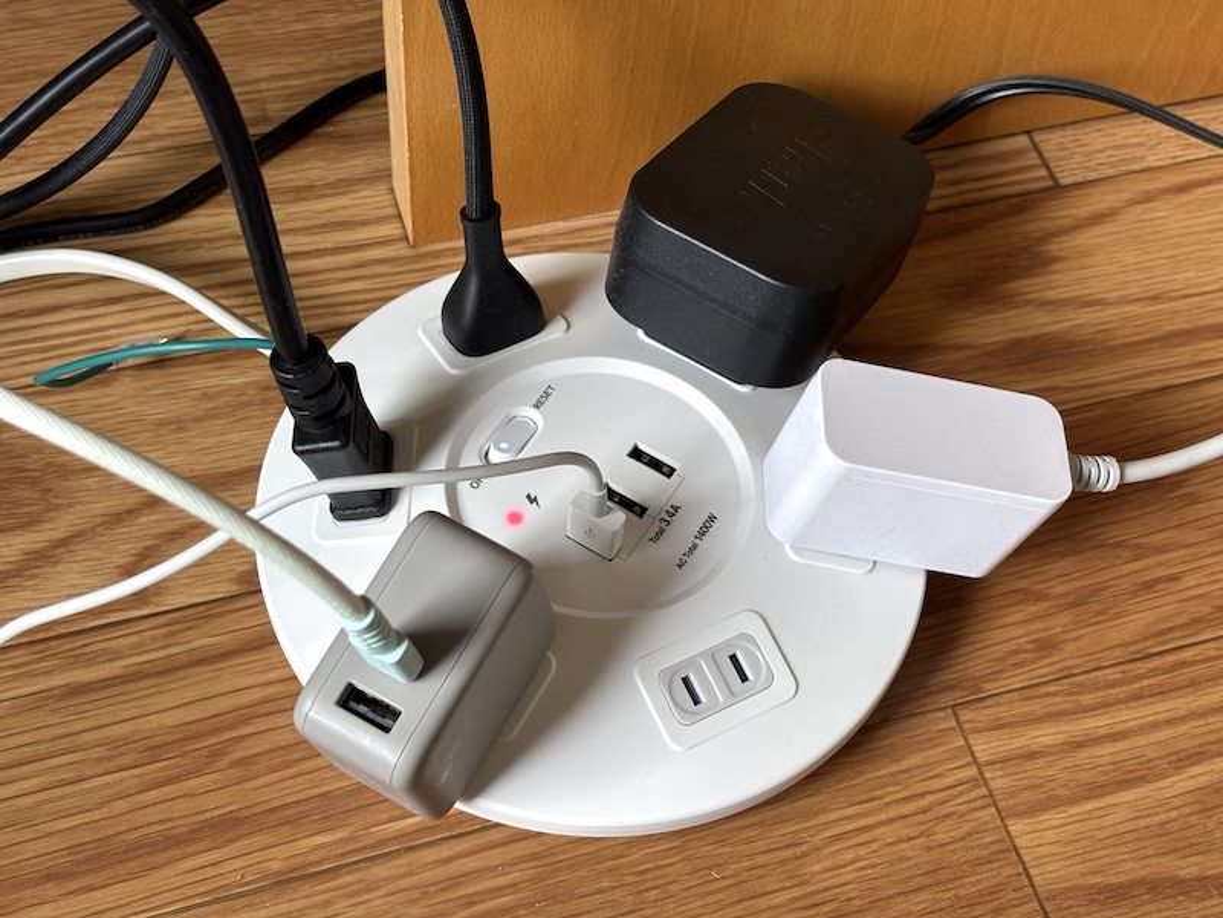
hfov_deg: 36.8
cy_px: 459
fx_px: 1837
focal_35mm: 52
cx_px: 612
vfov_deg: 28.0
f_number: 1.6
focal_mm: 5.96
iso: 80
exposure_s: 1/50
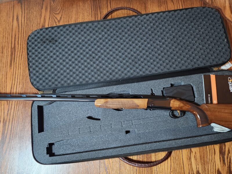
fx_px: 154
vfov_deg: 58.9
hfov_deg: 73.9
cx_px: 116
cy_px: 87
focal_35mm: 23
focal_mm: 6.4
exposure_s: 1/30
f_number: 1.8
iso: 500
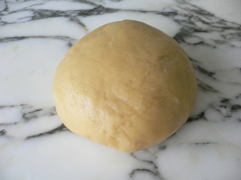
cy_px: 90
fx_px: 244
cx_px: 120
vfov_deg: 40.7
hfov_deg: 52.6
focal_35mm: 35
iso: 100
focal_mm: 5.8
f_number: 2.8
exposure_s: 1/60
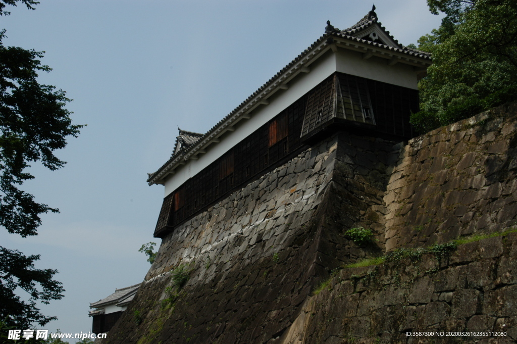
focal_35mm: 51
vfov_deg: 26.4
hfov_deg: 38.9
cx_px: 258
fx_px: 732
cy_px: 172
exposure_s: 1/400
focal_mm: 34
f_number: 10
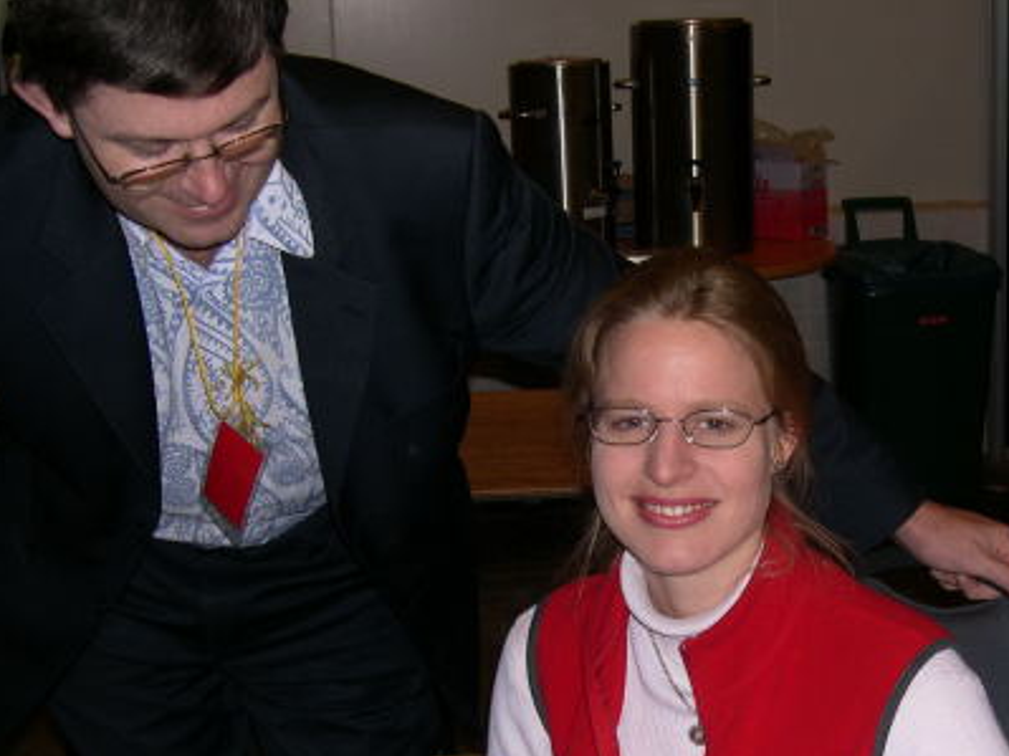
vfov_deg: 23.7
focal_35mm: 61
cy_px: 584
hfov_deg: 31.3
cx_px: 713
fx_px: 1778
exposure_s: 1/60
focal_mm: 8
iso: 100
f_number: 2.8
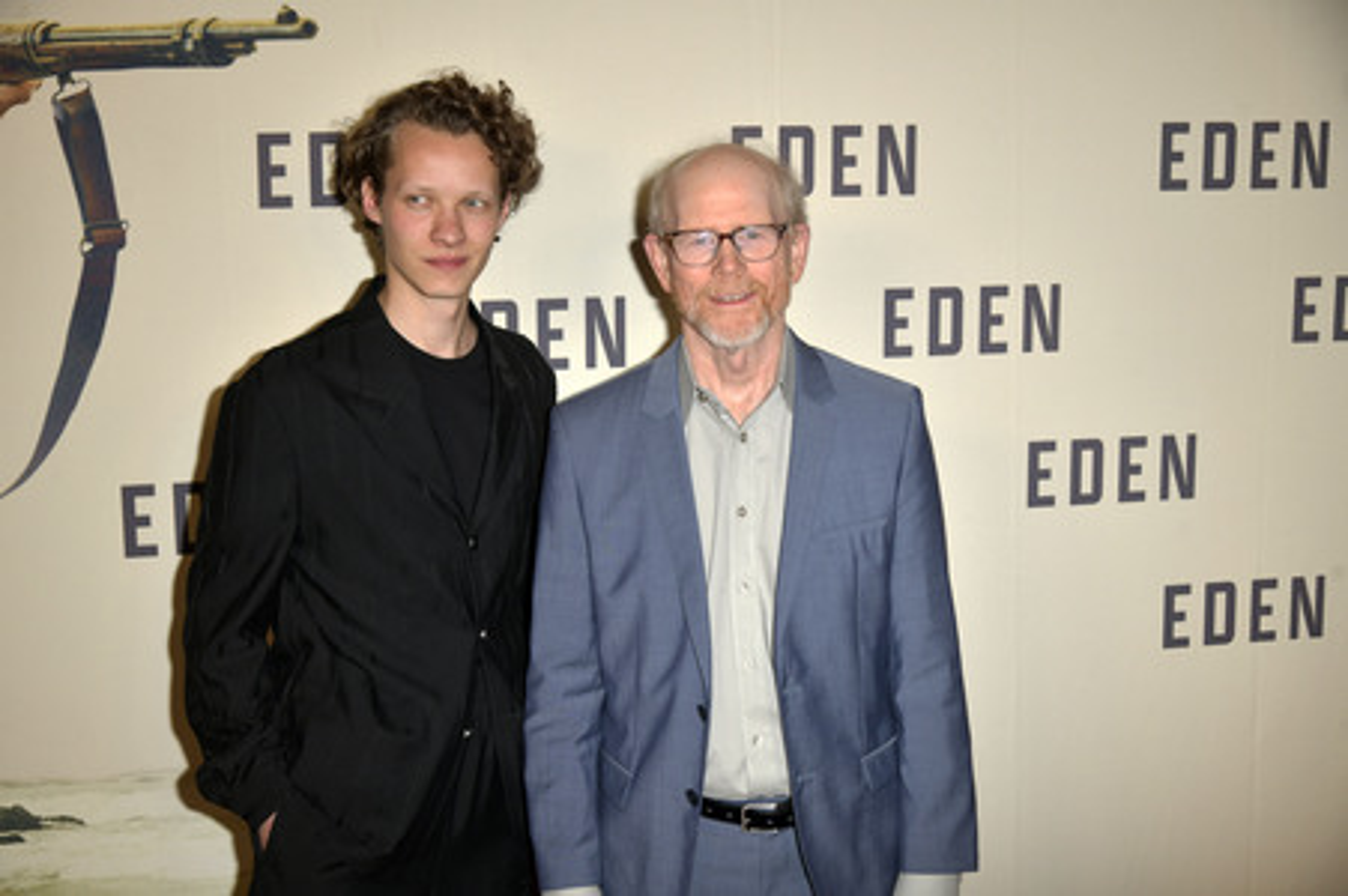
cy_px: 448
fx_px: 2058
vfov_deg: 24.6
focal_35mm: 55
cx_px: 674
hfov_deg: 36.3
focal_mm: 55
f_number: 5.6
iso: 250
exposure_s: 1/250
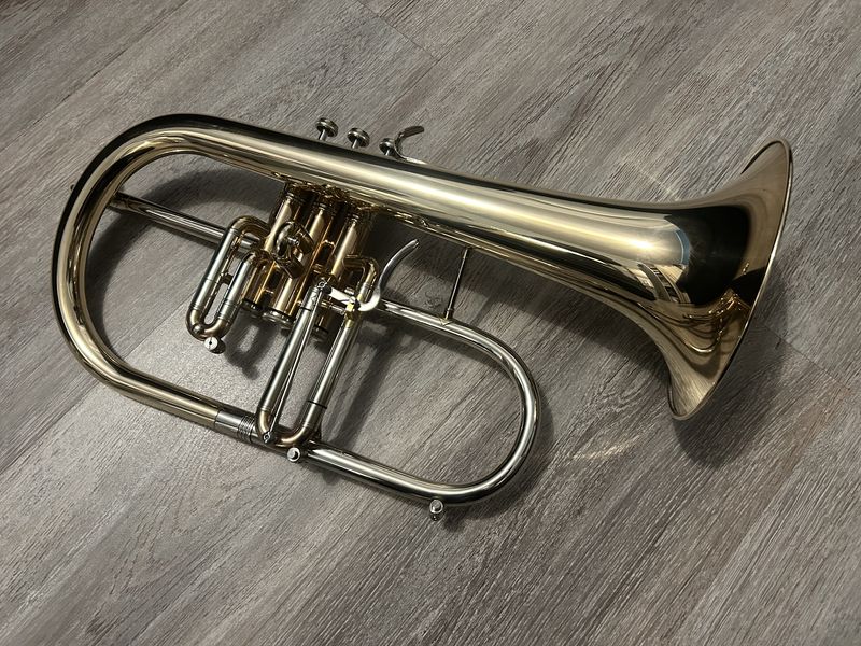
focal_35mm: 26
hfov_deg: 67.3
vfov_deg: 53.1
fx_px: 647
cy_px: 323
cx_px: 430
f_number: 1.5
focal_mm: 5.7
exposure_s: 1/46
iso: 500
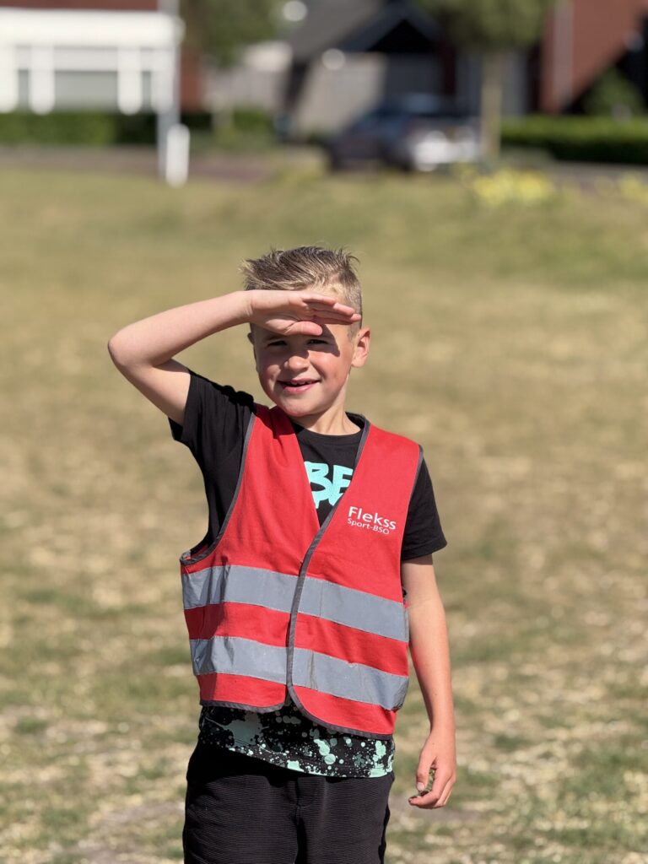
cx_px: 324
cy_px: 432
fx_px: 2995
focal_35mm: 120
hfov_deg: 12.3
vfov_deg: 16.4
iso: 64
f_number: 2.8
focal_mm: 15.66
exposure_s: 1/2024
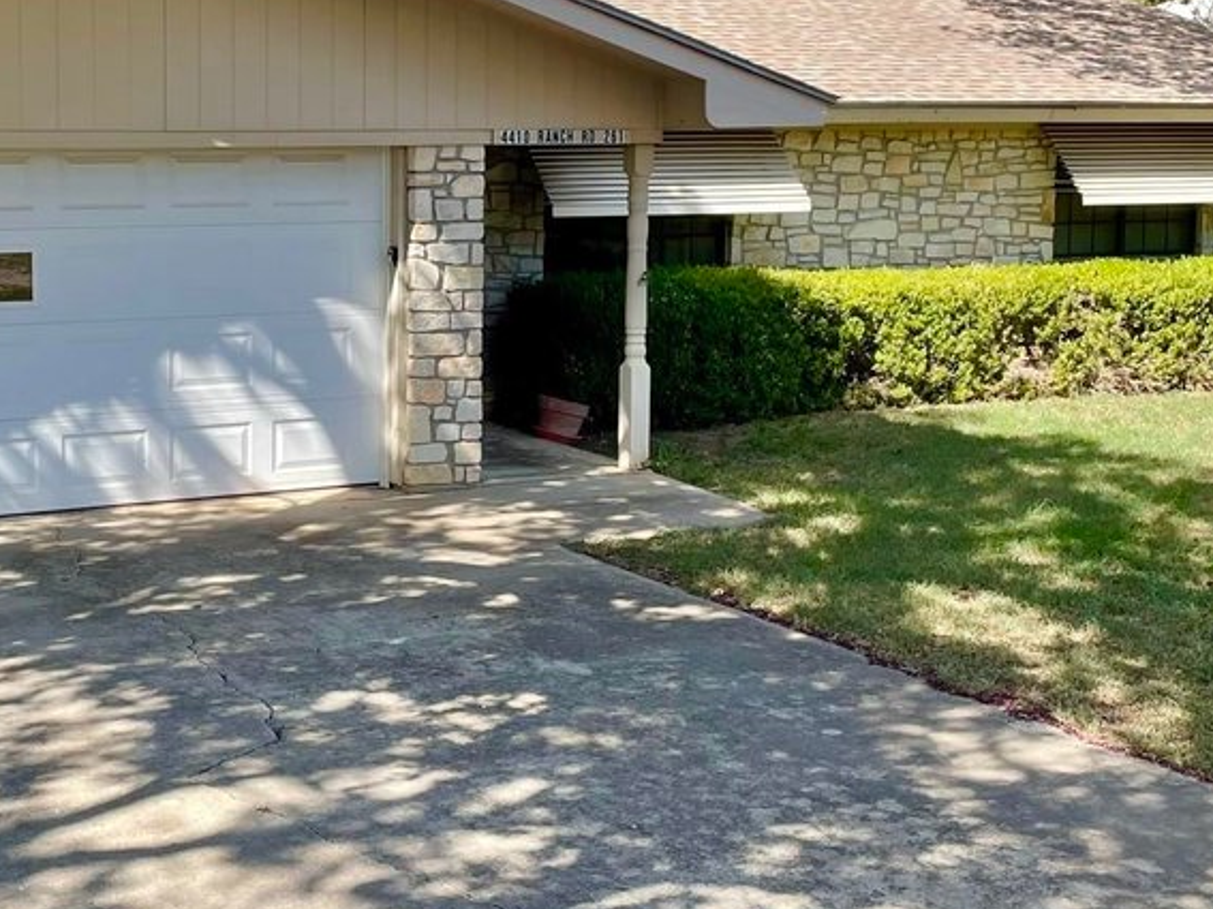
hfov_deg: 34.4
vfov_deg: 26.4
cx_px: 338
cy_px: 327
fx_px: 1927
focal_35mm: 55
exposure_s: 1/1289
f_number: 1.6
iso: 32
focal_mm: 4.2
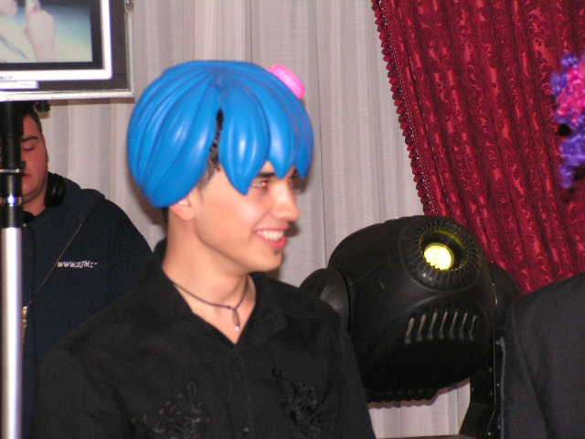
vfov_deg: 11.4
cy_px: 220
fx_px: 2197
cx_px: 292
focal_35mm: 130
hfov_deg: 15.2
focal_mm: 21.8
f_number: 3.4
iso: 200
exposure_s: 1/125
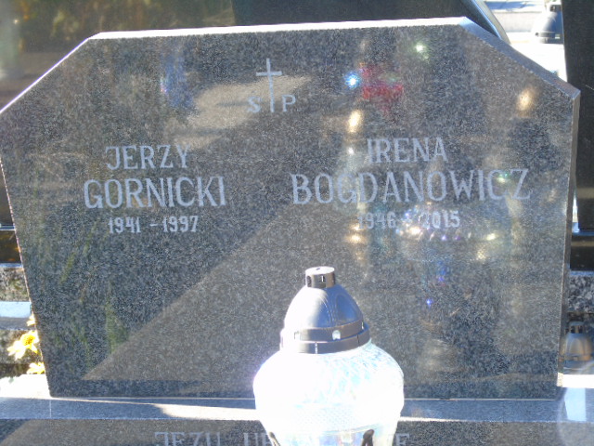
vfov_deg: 12.0
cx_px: 297
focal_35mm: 124
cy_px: 223
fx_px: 2128
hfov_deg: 15.9
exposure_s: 1/30
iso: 100
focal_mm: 22
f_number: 4.6
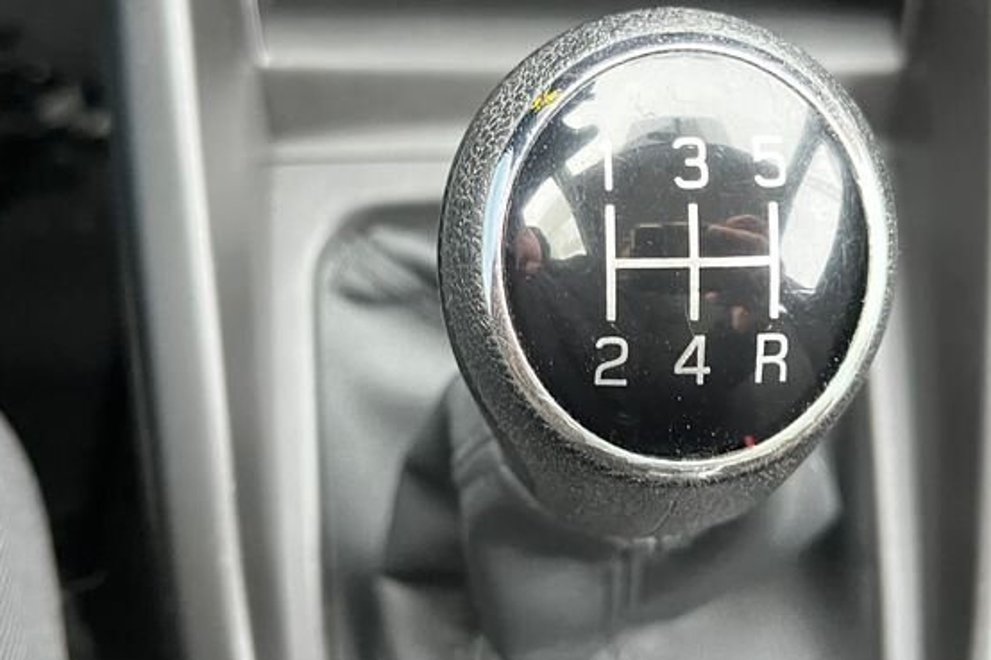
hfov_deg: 39.6
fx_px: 1376
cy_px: 229
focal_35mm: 50
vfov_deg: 26.8
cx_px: 526
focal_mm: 5.1
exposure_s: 1/60
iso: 400
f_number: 1.6
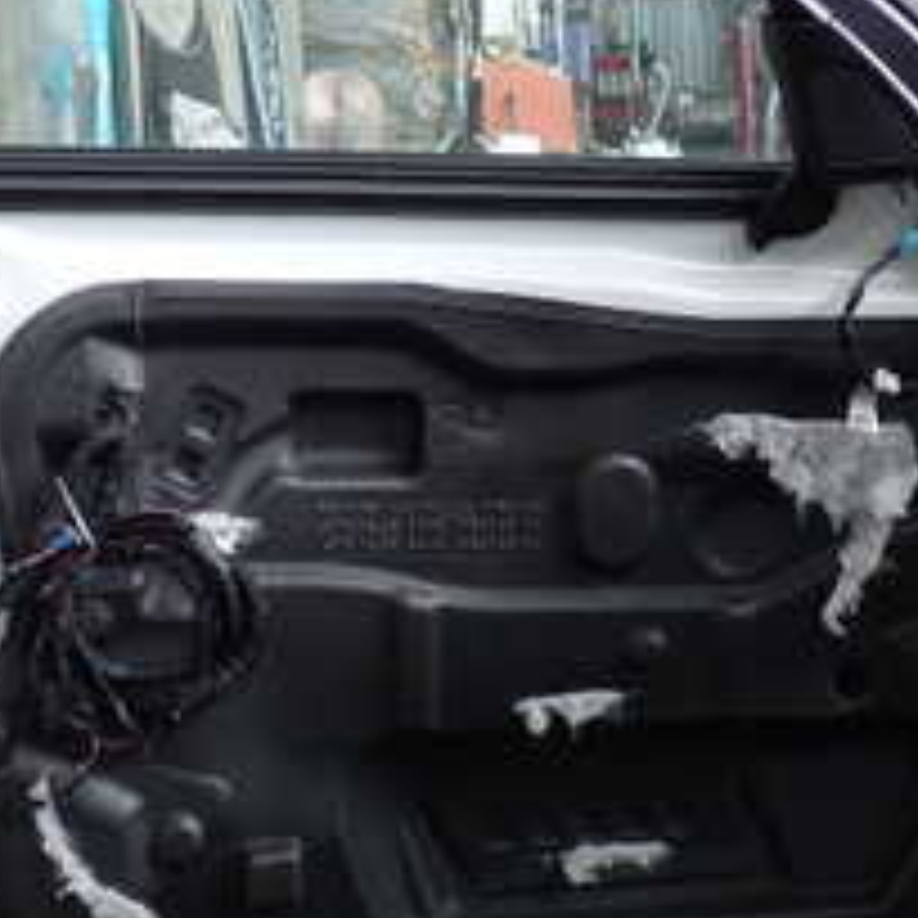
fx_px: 2340
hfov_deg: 22.1
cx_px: 270
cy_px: 266
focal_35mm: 78
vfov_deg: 22.1
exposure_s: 1/125
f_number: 2.3
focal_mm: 5.4
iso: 200
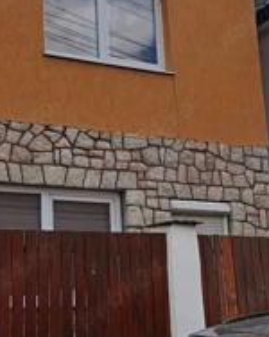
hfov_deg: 25.5
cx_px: 32
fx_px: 578
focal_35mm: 58
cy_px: 165
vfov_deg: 32.5
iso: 100
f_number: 1.8
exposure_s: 1/189
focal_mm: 4.27
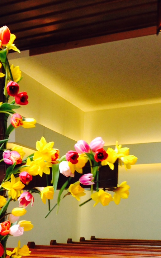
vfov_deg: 28.1
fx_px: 484
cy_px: 254
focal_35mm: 69
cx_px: -4
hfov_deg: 18.3
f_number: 2.4
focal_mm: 4.12
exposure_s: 1/30
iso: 50
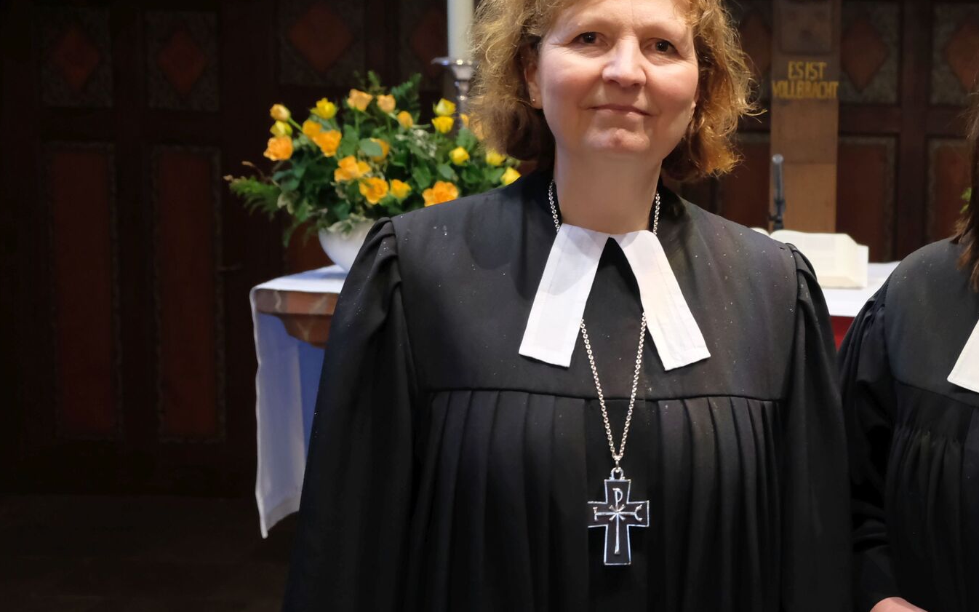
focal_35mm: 61
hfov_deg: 32.6
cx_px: 783
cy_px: 398
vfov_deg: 21.2
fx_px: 1627
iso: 3200
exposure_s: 1/58
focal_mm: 23.3
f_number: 4
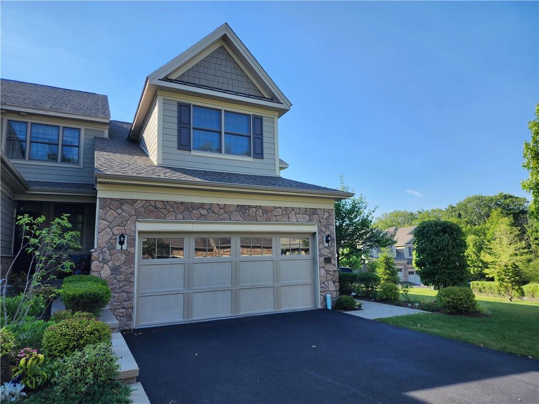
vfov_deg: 58.9
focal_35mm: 23
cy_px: 202
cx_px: 270
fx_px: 358
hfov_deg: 73.9
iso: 12
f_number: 1.8
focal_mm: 6.4
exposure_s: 1/461
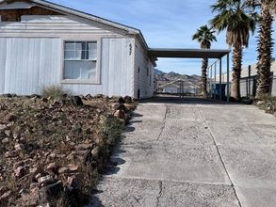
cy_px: 70
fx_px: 327
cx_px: 122
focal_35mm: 41
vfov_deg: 34.8
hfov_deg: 45.7
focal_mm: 6.76
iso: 80
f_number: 1.78
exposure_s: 1/6711
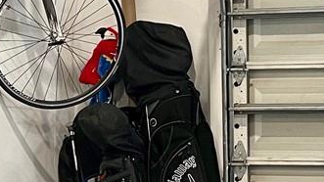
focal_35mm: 137
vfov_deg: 8.8
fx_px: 1177
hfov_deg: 15.6
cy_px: 73
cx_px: 256
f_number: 1.5
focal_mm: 5.7
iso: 160
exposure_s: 1/60
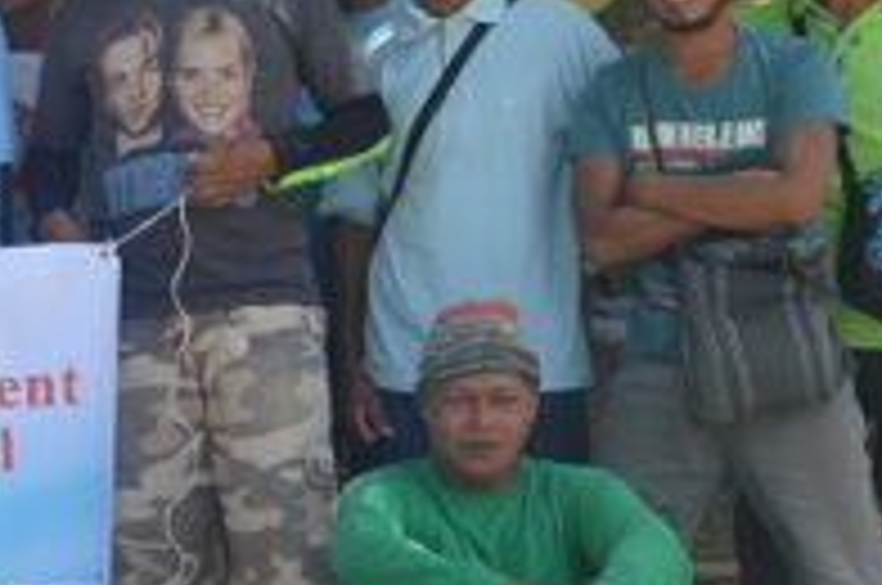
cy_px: 176
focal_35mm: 138
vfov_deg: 9.9
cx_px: -423
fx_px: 3375
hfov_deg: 14.0
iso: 100
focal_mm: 24
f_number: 8
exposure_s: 1/250
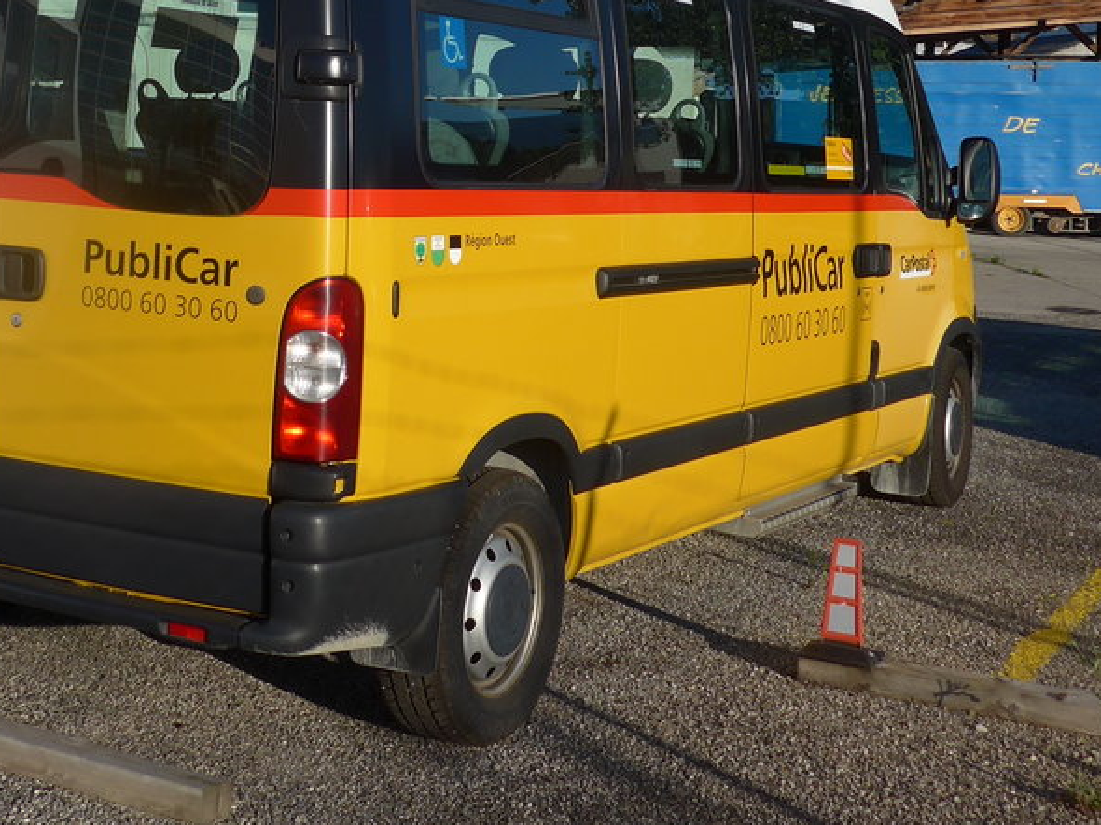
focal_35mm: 59
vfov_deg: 24.2
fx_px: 1876
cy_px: 105
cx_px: 259
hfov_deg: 32.0
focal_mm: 6
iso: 80
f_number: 2.8
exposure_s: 1/2000
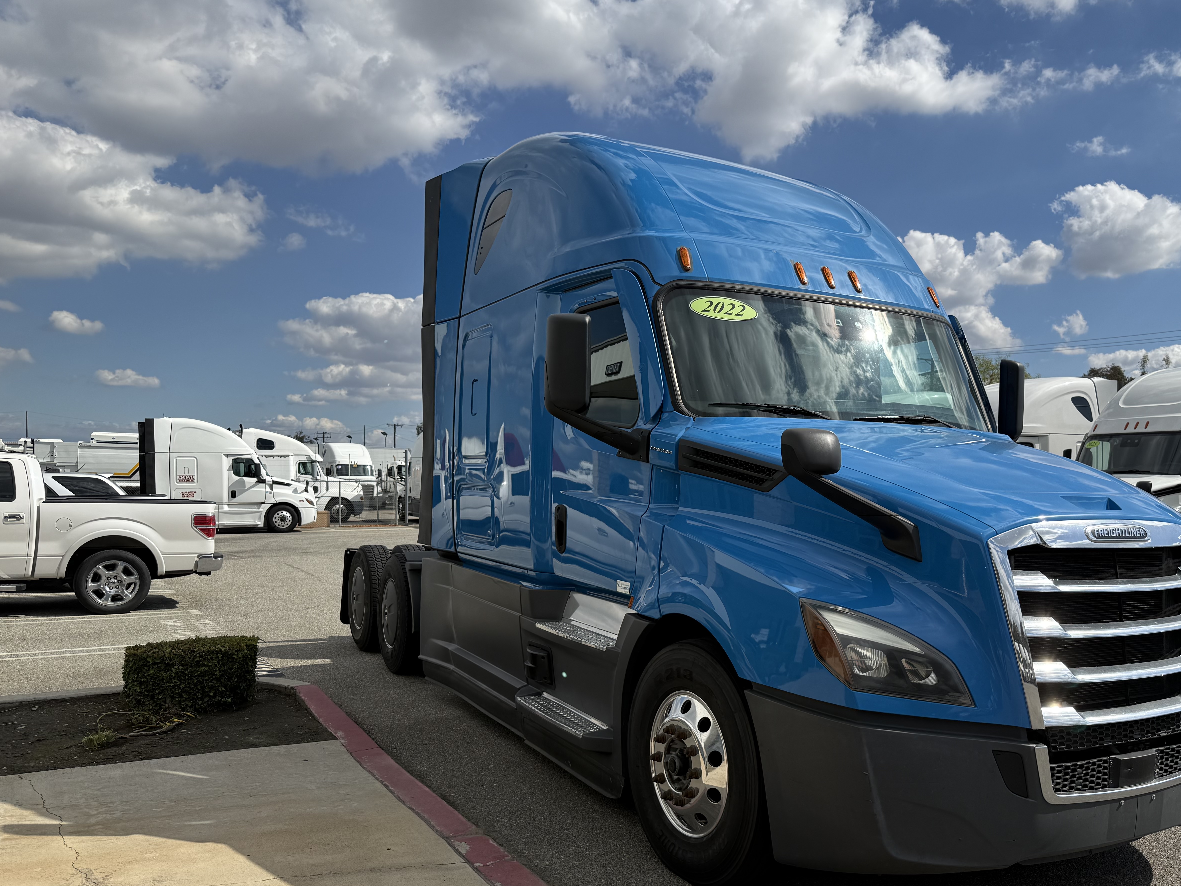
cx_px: 712
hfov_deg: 61.1
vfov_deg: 48.1
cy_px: 507
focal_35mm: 29
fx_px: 989
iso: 80
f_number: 1.78
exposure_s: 1/7353
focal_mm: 6.76
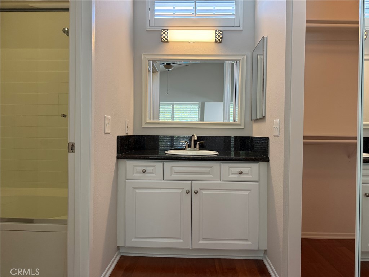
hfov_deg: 71.6
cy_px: 138
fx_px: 256
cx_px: 184
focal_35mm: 24
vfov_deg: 56.8
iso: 250
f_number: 1.78
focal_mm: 6.76
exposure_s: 1/120
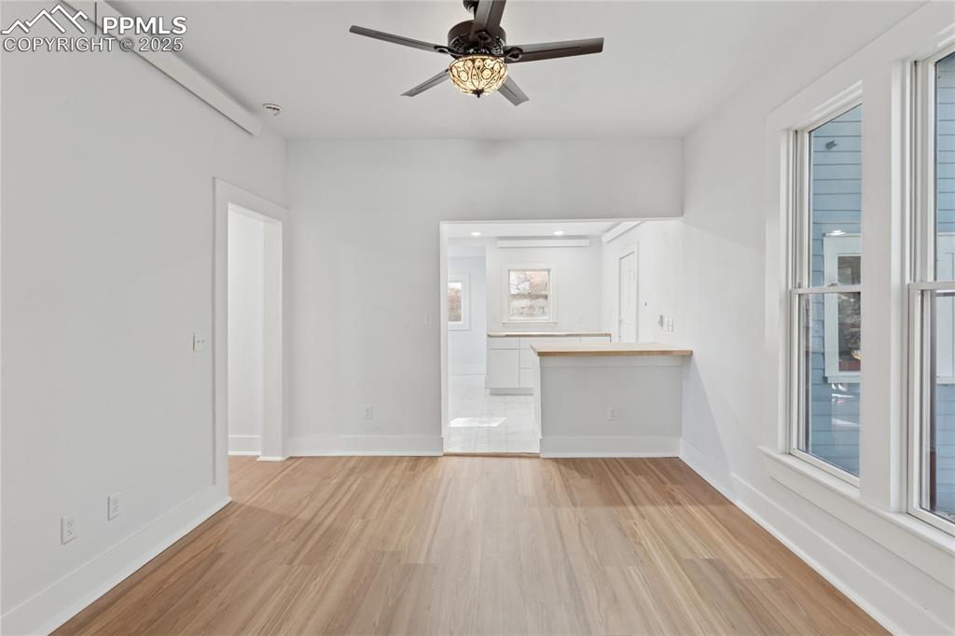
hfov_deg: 93.3
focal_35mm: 17
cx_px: 478
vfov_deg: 70.4
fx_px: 451
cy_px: 318
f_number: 8
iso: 400
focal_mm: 17
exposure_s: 1/8
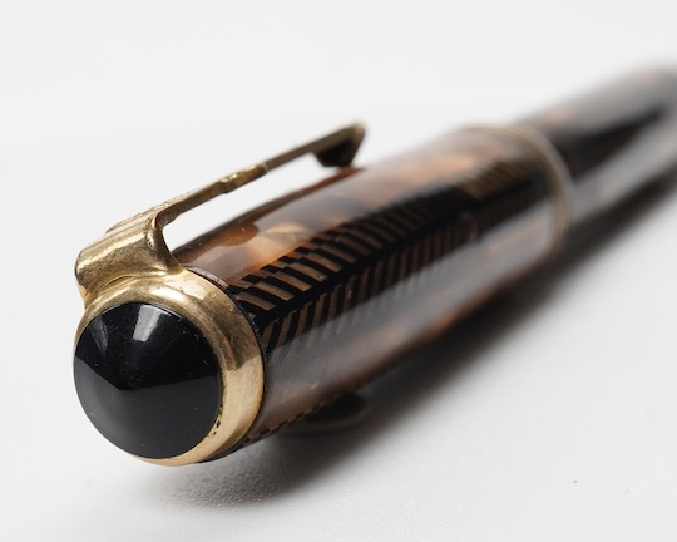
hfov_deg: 21.6
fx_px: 1763
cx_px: 472
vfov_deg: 17.5
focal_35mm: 88
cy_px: 315
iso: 640
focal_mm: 30
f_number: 22
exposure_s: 1/100
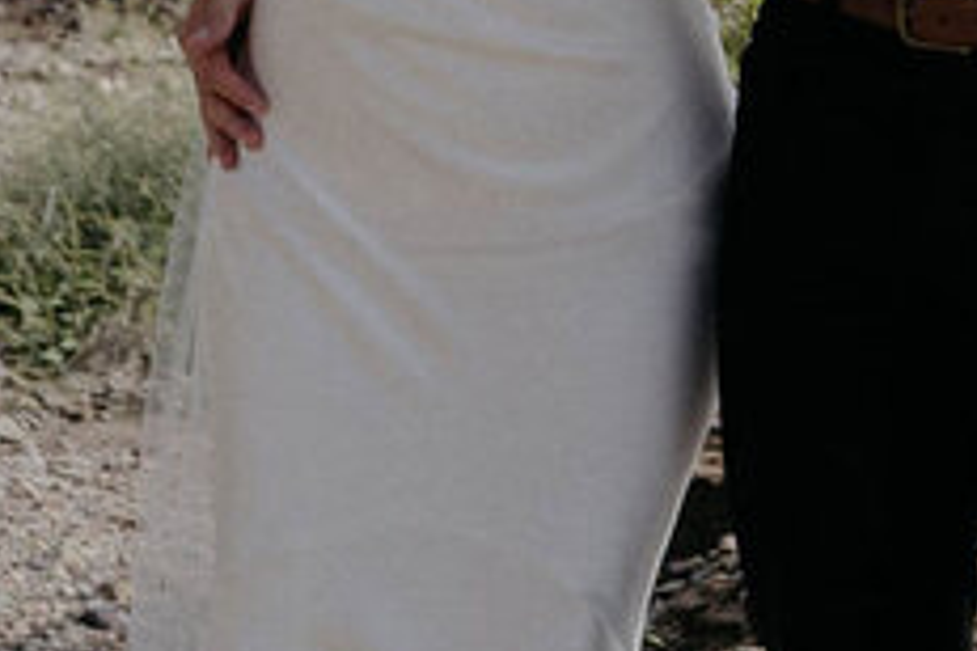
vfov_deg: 6.4
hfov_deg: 9.9
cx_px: 723
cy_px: -638
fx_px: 5644
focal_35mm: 208
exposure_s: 1/4000
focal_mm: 40
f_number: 4
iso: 200
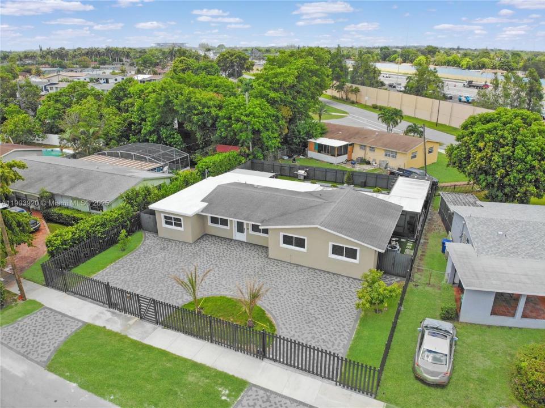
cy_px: 204
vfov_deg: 56.8
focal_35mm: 24
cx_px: 272
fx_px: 378
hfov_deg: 71.6
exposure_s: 1/705
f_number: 2.8
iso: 100
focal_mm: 4.5
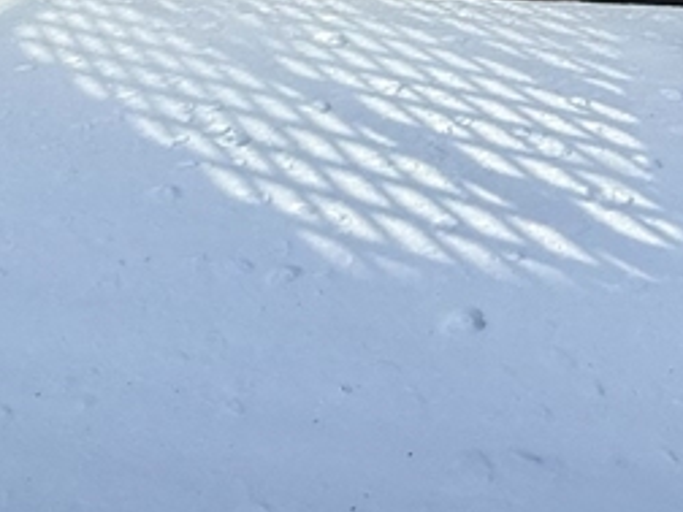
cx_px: 209
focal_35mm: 57
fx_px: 1125
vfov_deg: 22.0
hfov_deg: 33.4
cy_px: -219
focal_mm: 2.22
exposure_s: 1/1339
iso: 50
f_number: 2.2
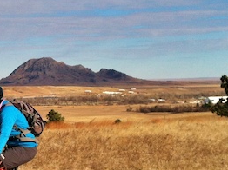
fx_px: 704
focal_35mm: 107
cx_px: 30
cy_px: 119
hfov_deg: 18.1
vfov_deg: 13.8
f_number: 2.8
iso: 80
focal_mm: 3.85
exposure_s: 1/2000
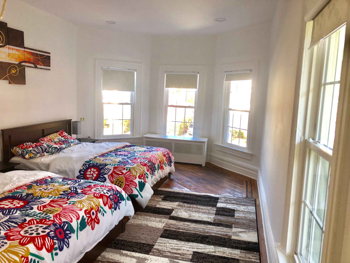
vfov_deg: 49.7
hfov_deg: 63.4
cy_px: 132
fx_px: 283
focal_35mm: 28
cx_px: 175
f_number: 1.8
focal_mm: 3.99
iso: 25
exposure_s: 1/30
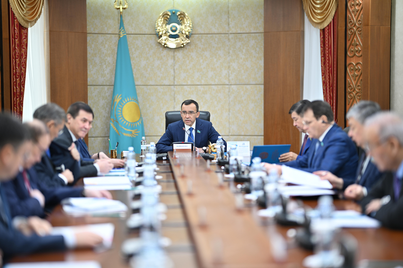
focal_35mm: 85
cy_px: 134
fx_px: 952
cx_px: 202
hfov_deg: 23.9
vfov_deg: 16.1
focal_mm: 85
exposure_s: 1/125
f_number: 1.2
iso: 80
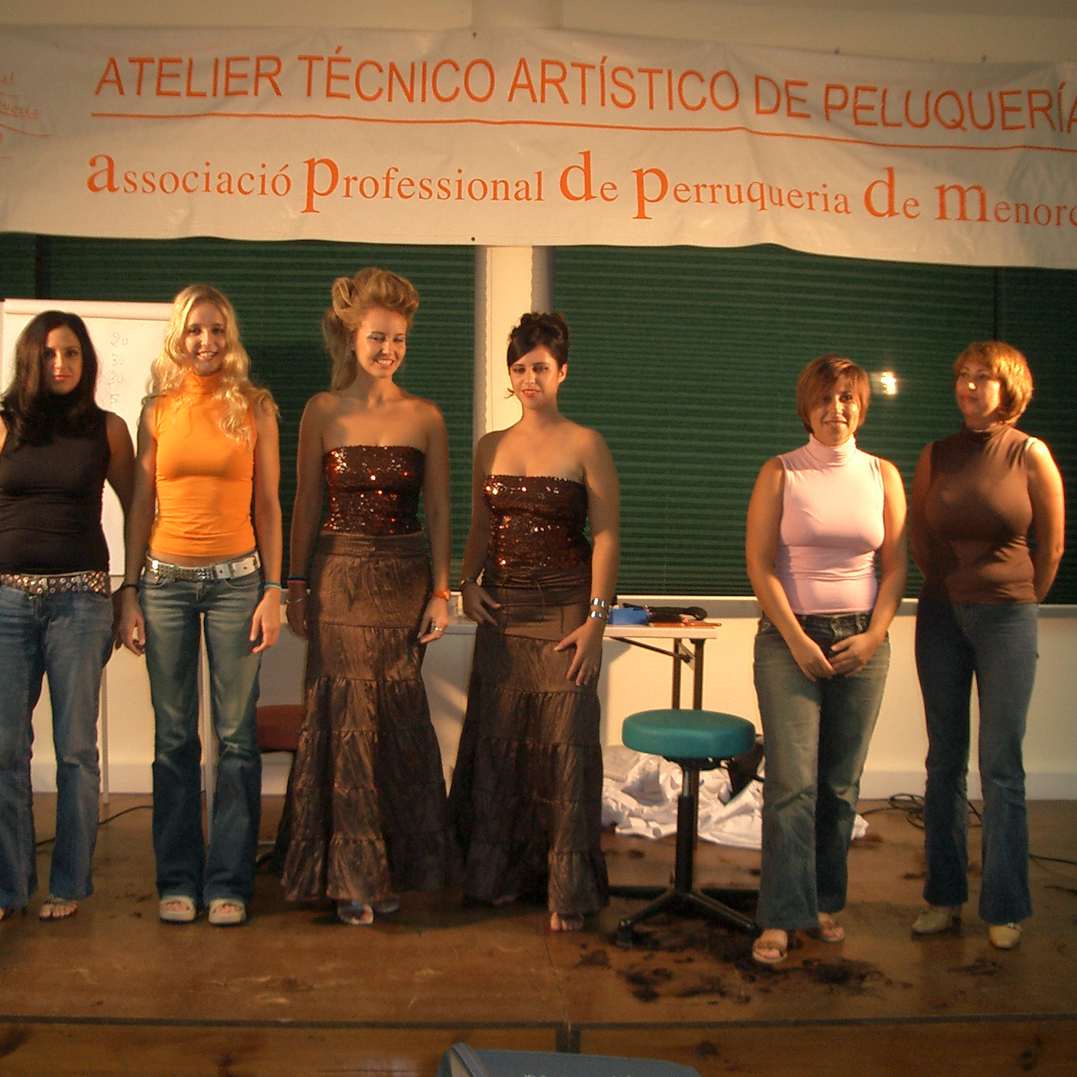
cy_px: 536
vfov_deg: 40.0
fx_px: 1478
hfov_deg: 39.9
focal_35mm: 42
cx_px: 465
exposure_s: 1/40
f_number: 2.6
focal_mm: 5.8
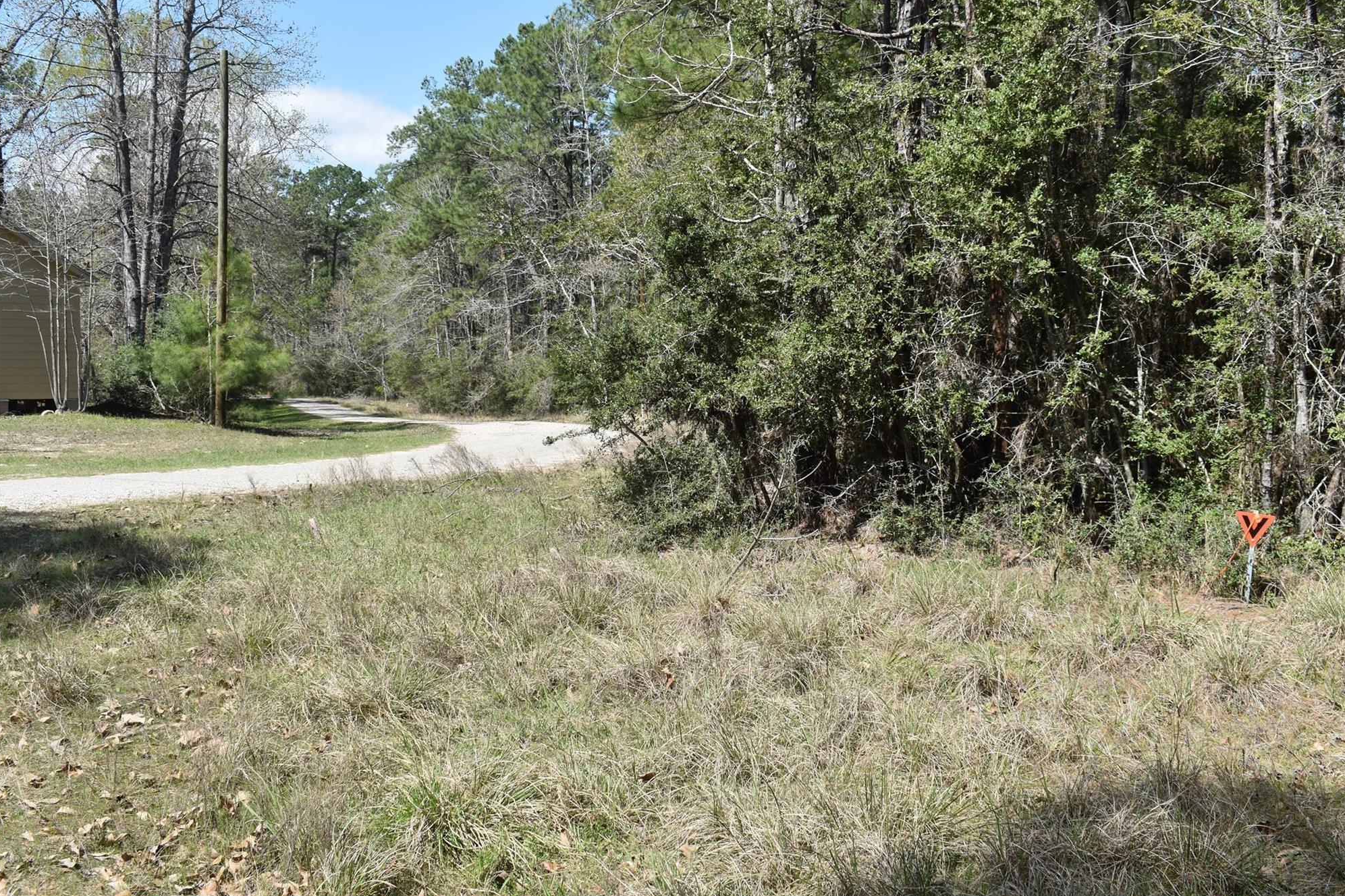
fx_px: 1382
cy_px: 448
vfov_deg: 35.9
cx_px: 688
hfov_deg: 51.9
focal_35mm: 37
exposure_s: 1/320
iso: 200
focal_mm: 24
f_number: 9
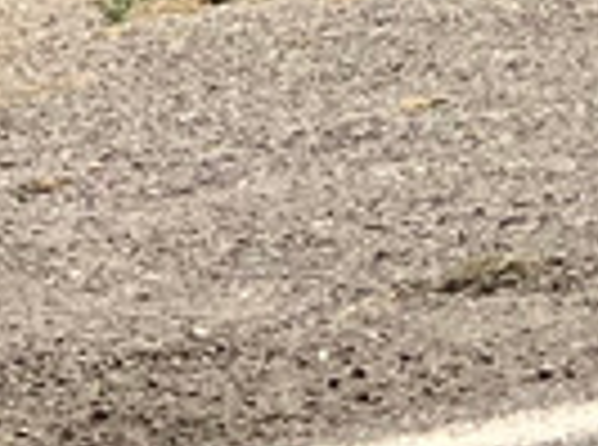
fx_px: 3859
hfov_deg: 8.0
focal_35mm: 224
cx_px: 1596
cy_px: -1261
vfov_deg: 5.8
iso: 20
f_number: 1.8
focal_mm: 3
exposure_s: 1/2320
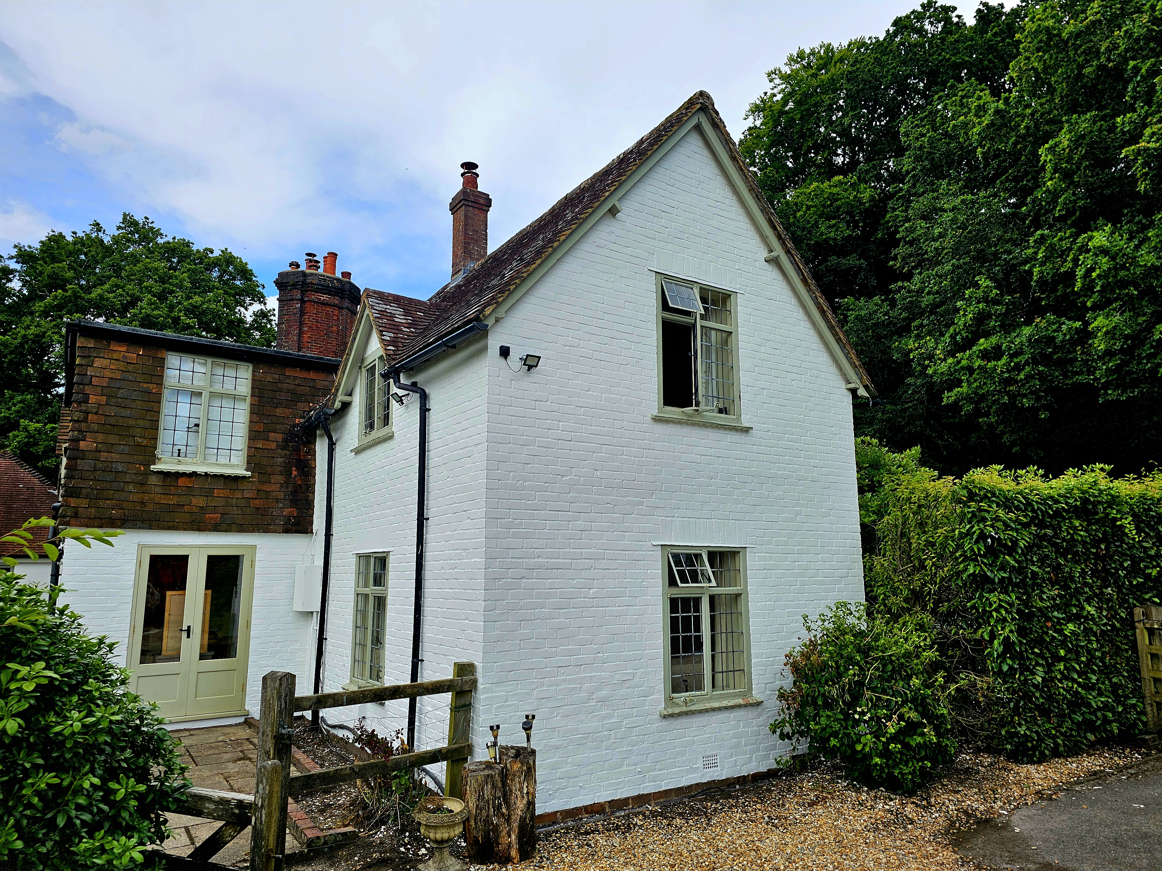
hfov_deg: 73.9
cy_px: 436
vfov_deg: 58.9
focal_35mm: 23
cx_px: 581
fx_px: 772
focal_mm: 6.3
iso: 10
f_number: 1.7
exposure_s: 1/714
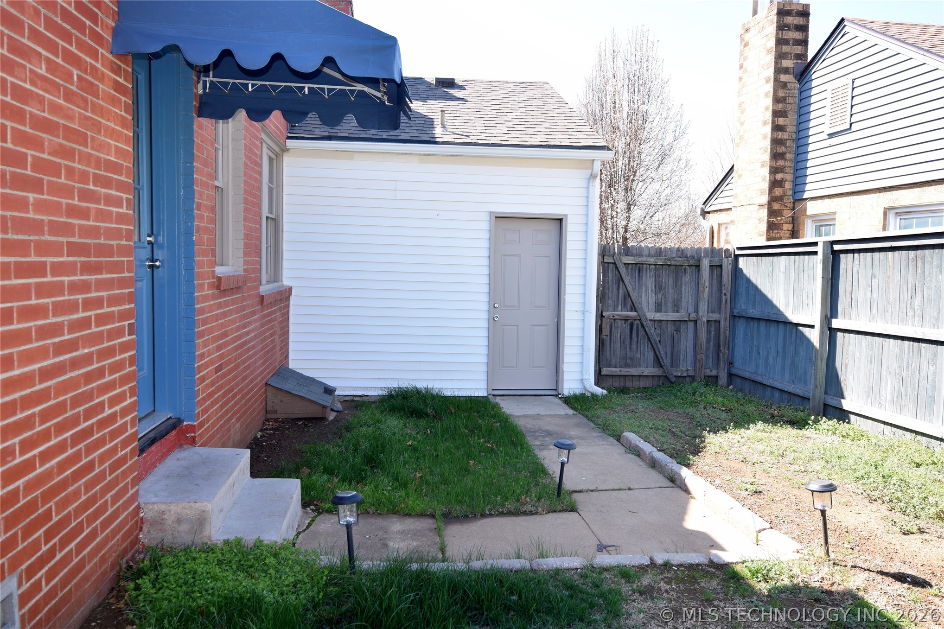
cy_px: 314
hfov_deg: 70.4
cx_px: 472
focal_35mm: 26
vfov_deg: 50.4
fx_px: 669
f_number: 5.6
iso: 100
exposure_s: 1/125
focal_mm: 17
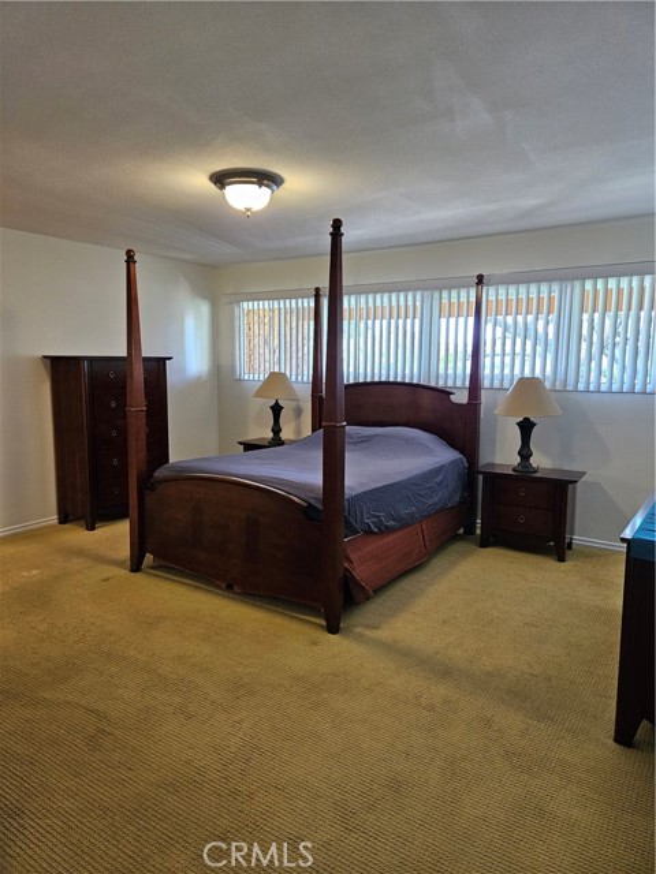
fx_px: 581
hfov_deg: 58.9
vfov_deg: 73.9
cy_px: 437
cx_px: 328
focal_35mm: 23
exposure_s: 1/120
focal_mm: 5.4
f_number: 1.8
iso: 400
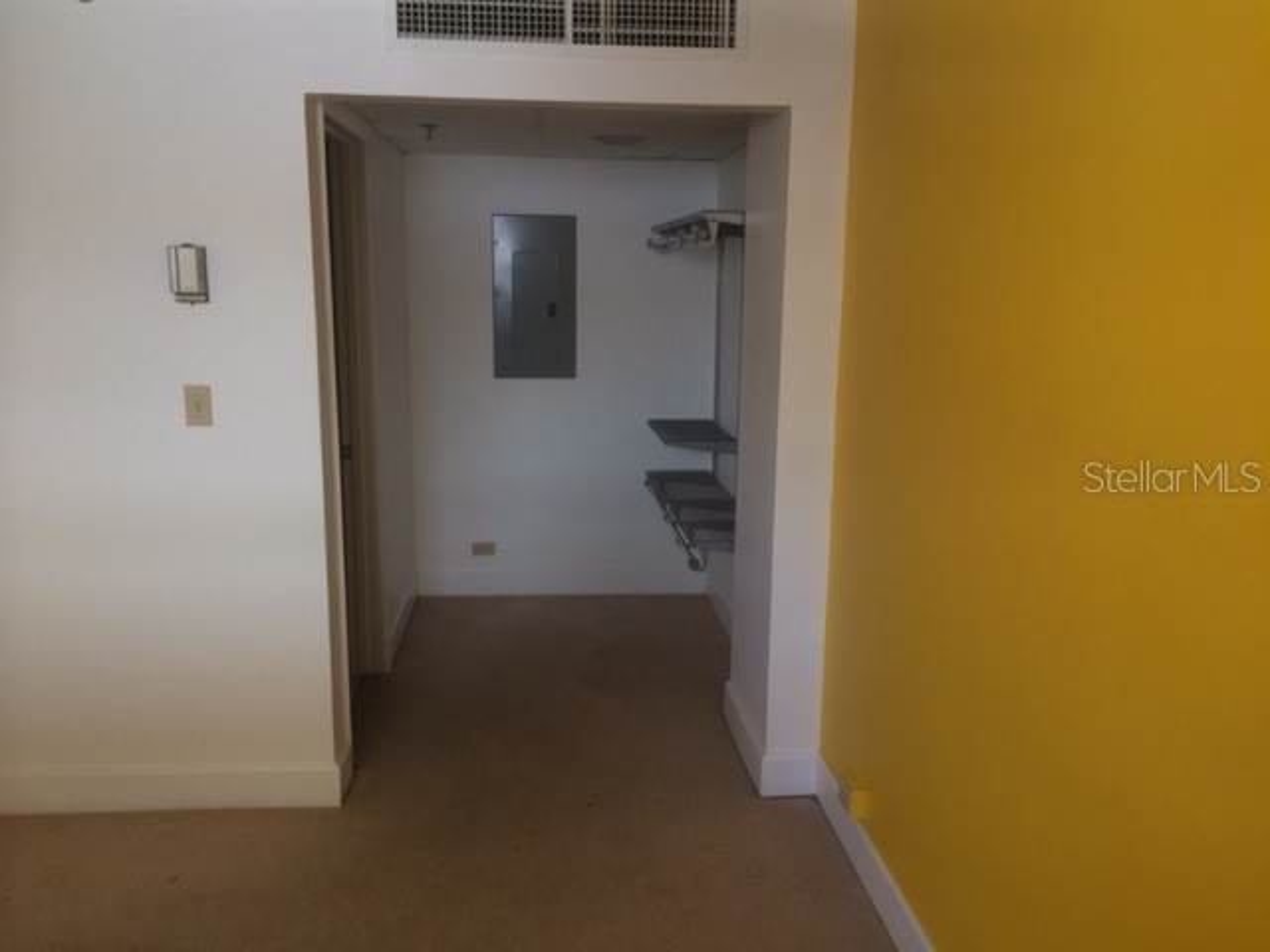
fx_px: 1101
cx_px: 635
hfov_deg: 60.0
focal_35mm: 30
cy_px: 476
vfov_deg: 46.8
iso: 80
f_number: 2.2
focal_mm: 4.12
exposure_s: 1/30
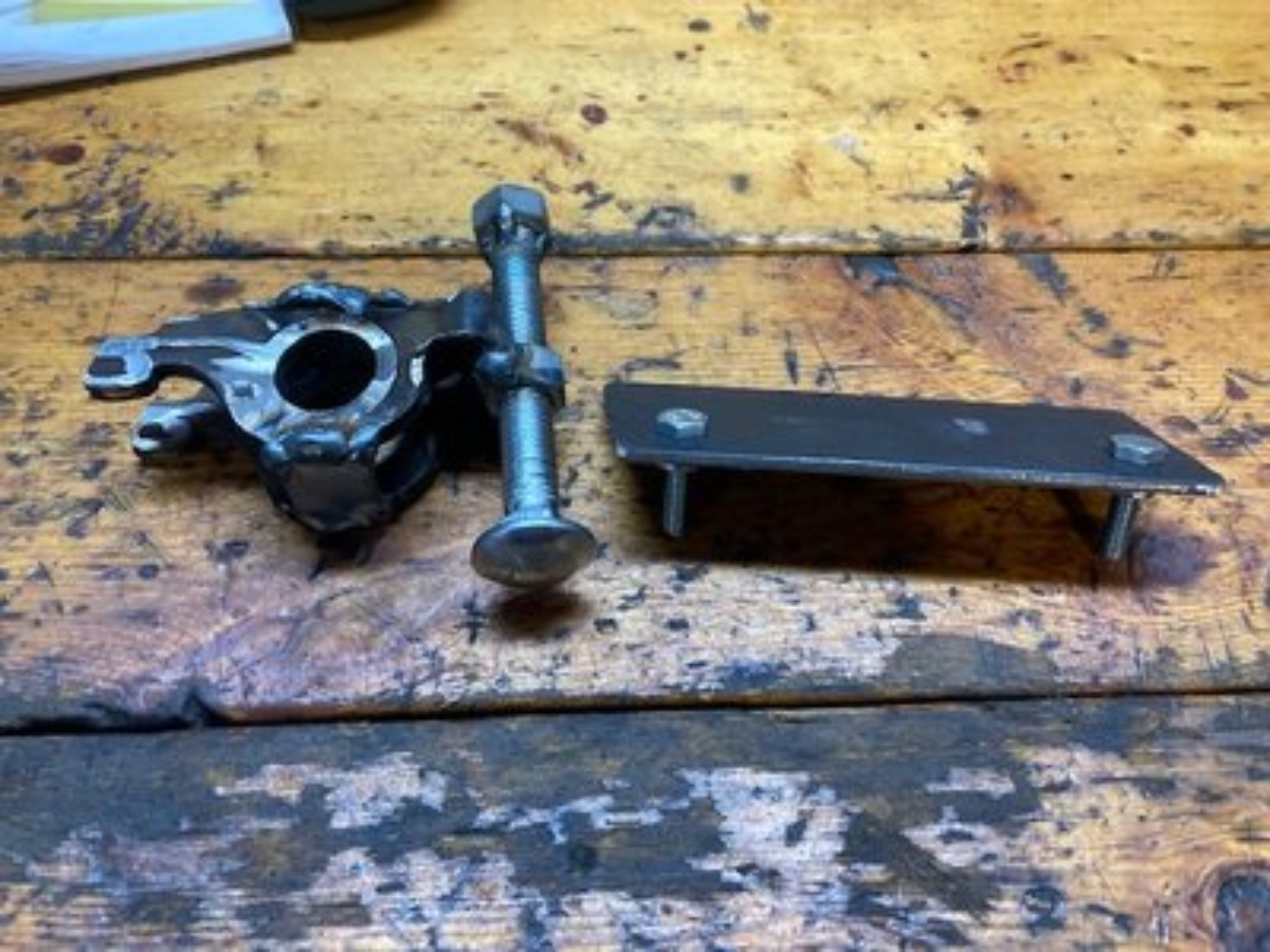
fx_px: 1027
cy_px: 476
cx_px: 635
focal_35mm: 28
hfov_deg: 63.4
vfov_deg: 49.7
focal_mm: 3.99
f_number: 1.8
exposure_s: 1/60
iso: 125
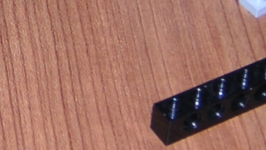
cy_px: -106
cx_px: 7
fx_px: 1580
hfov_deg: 9.6
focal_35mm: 224
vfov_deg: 5.4
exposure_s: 1/60.1
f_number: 3.3
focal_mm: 7.6
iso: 100
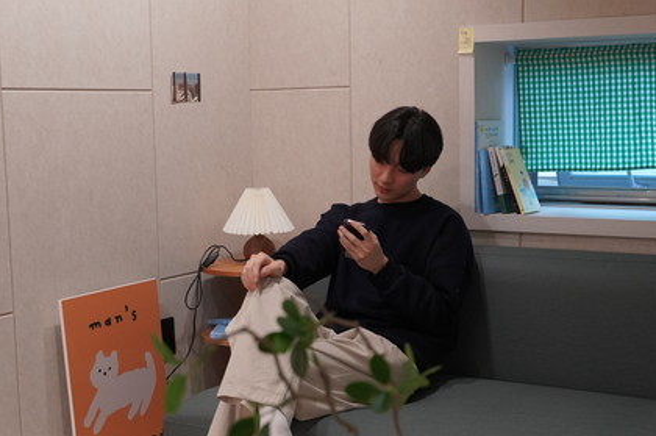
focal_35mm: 60
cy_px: 260
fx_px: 1092
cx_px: 319
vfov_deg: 22.5
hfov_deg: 33.4
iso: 2000
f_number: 4.5
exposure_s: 1/160
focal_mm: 28
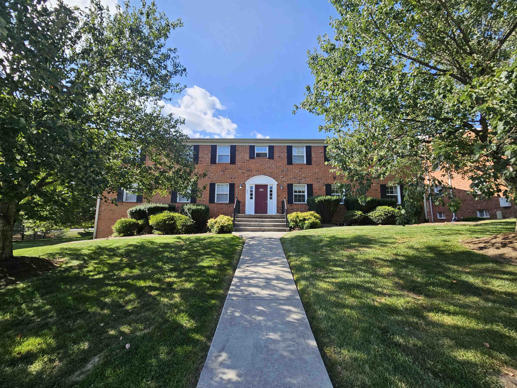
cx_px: 258
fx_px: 194
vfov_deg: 89.9
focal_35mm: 13
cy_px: 194
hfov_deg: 106.2
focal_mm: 2.2
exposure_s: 1/907
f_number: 2.2
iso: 50
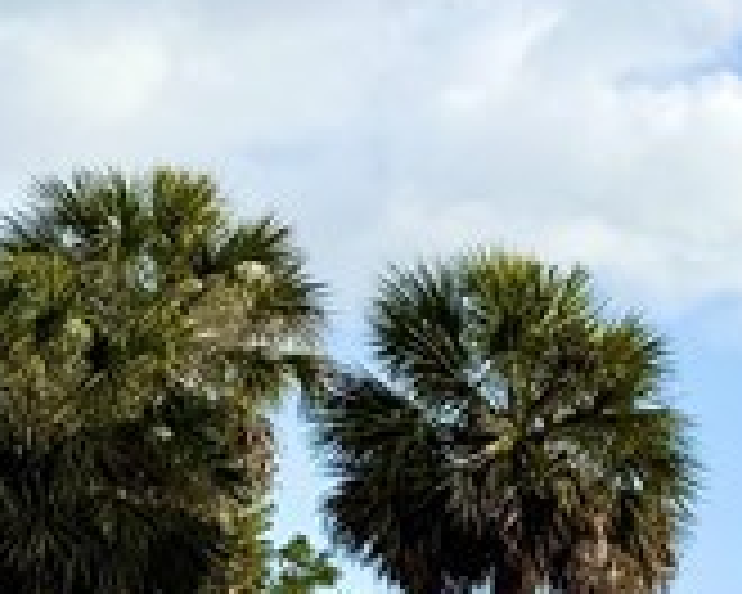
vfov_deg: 9.8
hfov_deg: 10.8
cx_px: 1925
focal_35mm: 145
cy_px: 1233
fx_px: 3184
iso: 80
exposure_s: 1/5319
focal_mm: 6.76
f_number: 1.78
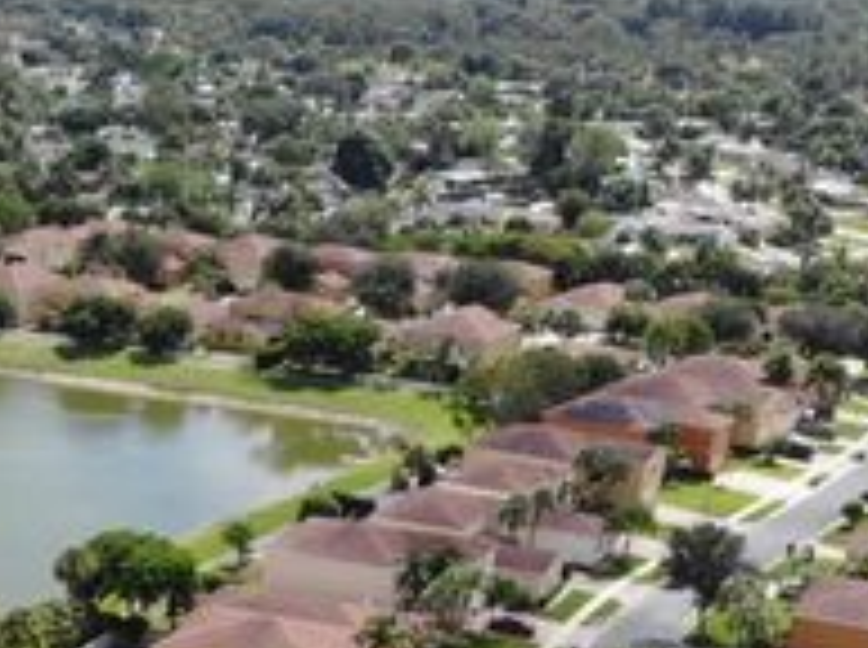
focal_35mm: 74
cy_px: 875
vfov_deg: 18.3
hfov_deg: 24.9
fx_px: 1852
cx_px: -36
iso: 100
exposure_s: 1/686
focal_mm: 4.5
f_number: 2.8
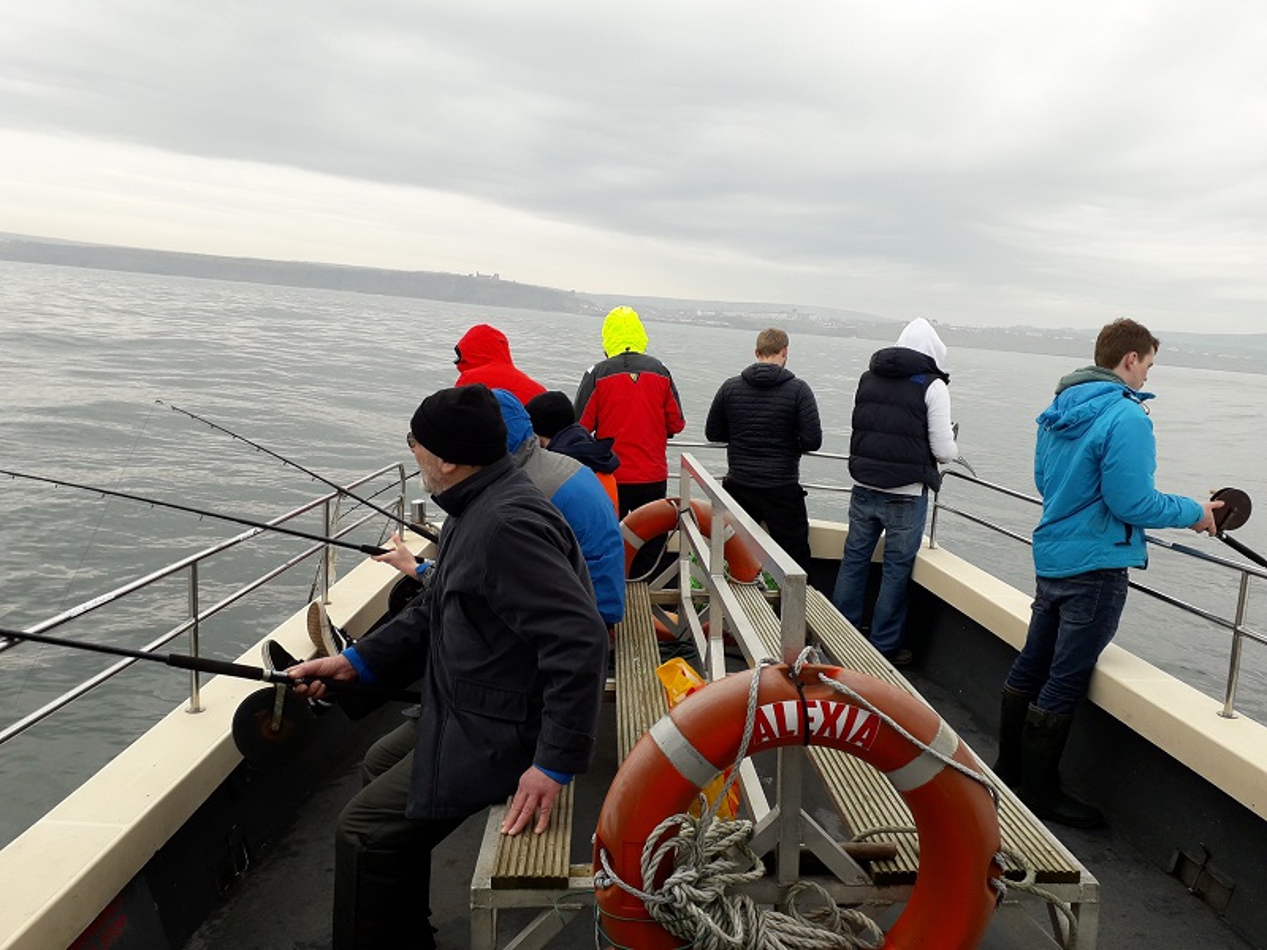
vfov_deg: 51.4
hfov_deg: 65.3
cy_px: 475
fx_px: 988
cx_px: 634
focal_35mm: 27
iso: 40
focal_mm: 3.6
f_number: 1.9
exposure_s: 1/226
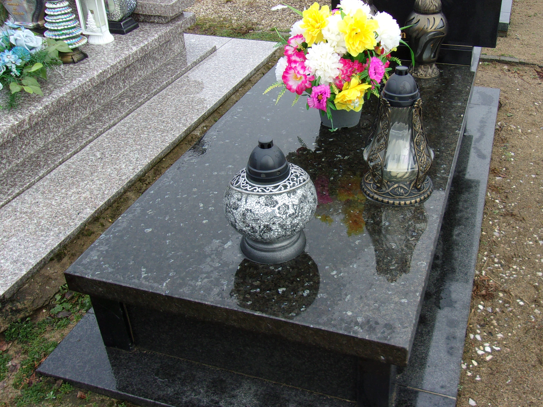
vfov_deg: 38.5
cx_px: 322
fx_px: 580
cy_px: 162
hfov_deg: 49.9
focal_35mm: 37
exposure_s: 1/170
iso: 80
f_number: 3
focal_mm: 4.9
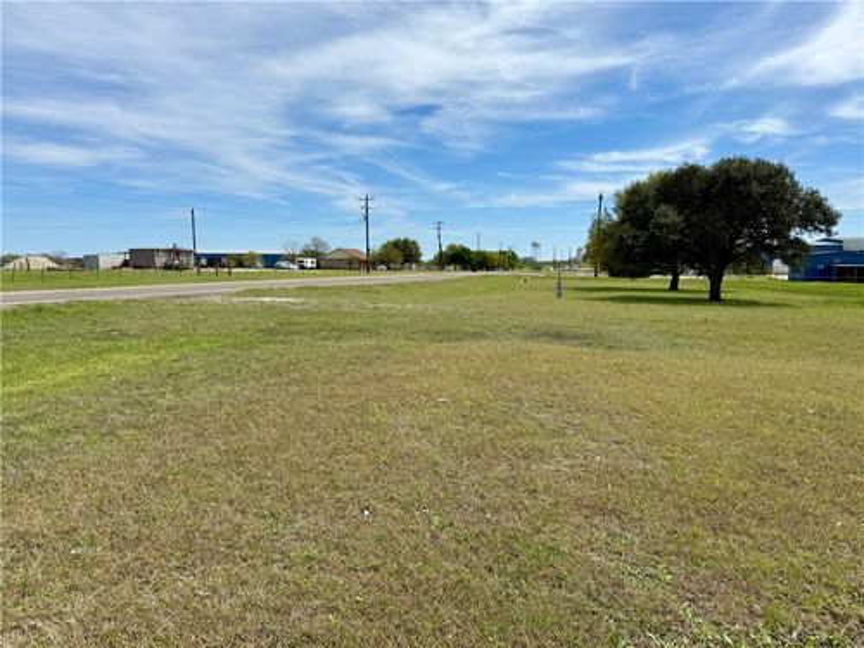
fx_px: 599
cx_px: 432
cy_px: 324
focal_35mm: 24
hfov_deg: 71.6
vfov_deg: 56.8
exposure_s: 1/5714
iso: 80
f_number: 1.78
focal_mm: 6.76
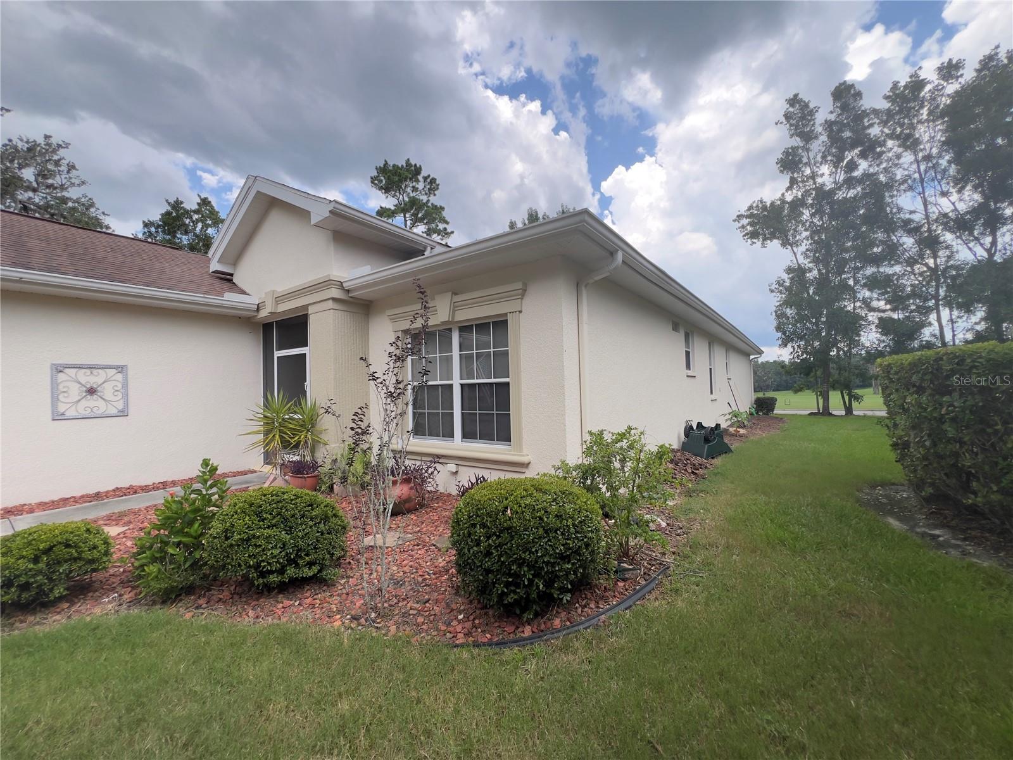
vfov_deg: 89.9
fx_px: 380
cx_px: 506
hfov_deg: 106.2
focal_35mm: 13
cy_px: 380
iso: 32
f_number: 1.8
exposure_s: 1/381
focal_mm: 1.57
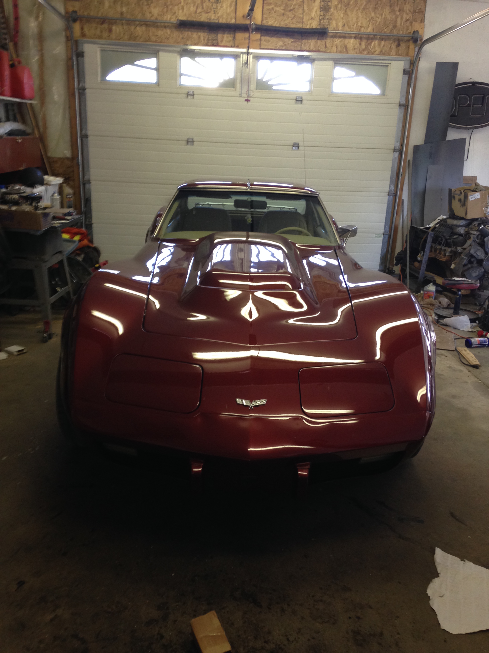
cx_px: 244
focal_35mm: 33
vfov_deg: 55.4
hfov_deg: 42.9
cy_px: 326
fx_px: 622
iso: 80
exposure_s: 1/20
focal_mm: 4.12
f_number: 2.4
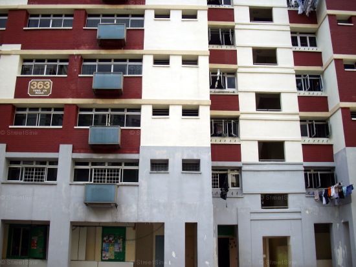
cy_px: 134
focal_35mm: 37
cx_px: 178
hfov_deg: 50.2
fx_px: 380
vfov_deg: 38.6
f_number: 5.6
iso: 80
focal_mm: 6.2
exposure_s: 1/125
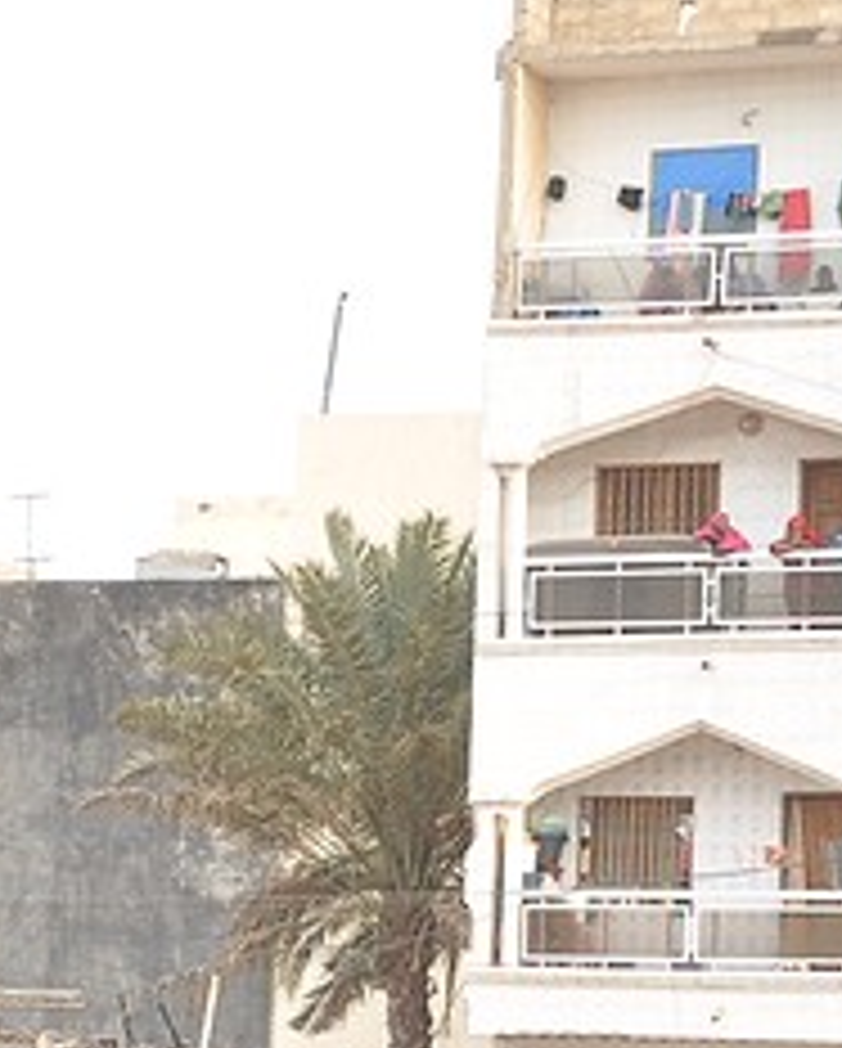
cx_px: -439
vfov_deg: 10.4
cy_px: 981
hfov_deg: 8.2
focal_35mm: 185
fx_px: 5751
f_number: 5
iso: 200
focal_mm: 34
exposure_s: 1/60
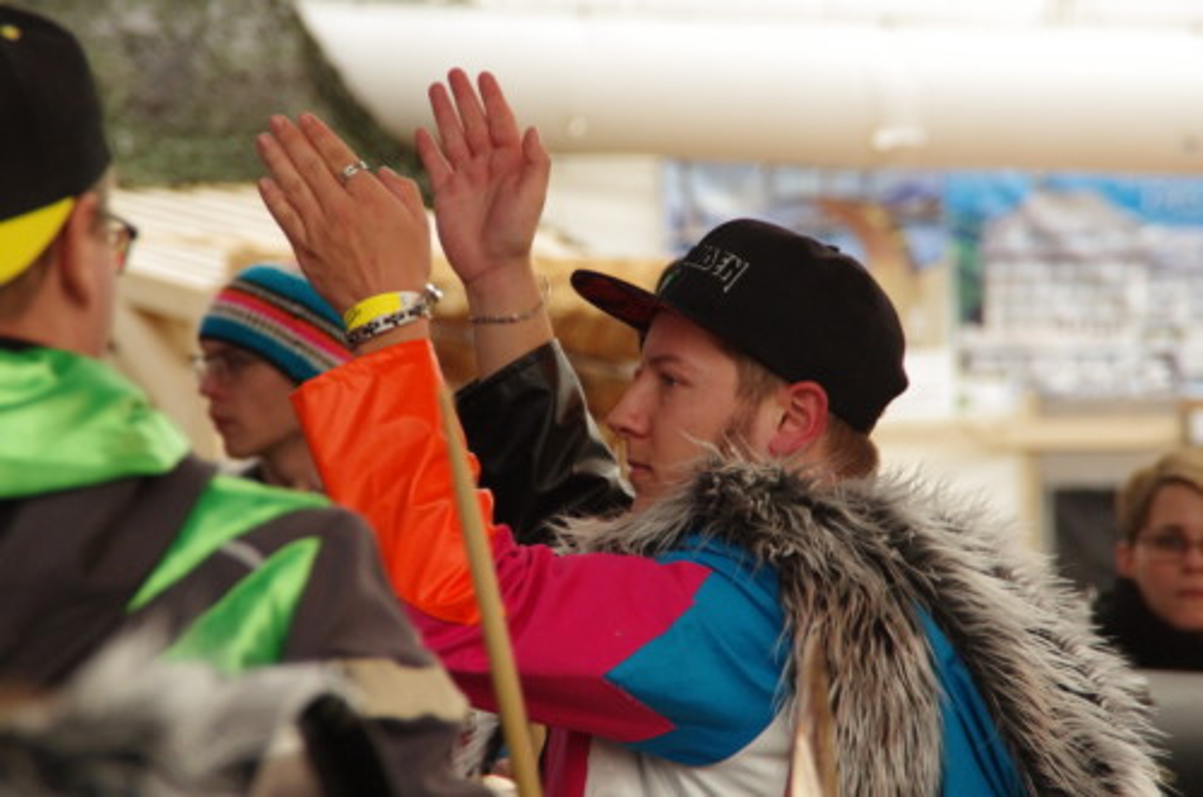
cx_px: 602
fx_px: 10003
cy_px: 398
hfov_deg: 6.9
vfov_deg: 4.6
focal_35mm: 300
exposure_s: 1/250
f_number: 10
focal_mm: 200
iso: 3200
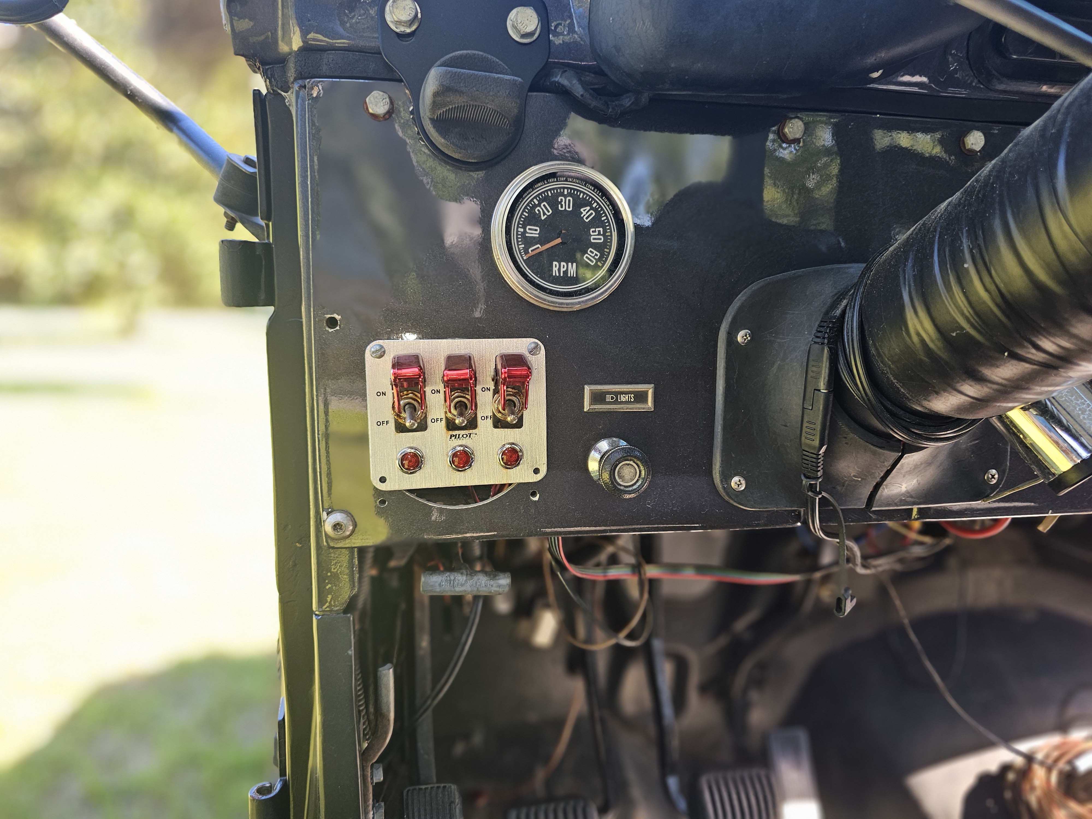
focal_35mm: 23
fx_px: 726
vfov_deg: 58.9
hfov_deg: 73.9
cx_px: 546
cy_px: 410
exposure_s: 1/120
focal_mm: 6.3
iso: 40
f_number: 1.7
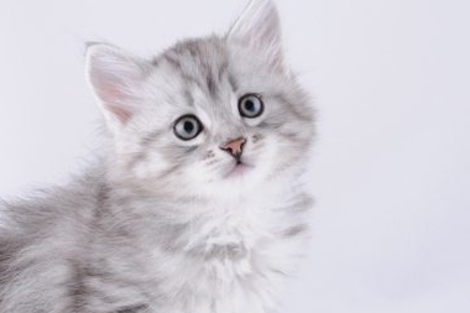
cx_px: 173
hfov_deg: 19.2
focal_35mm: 106
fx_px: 1383
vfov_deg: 12.9
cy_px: 218
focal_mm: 42
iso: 200
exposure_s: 1/125
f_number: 16
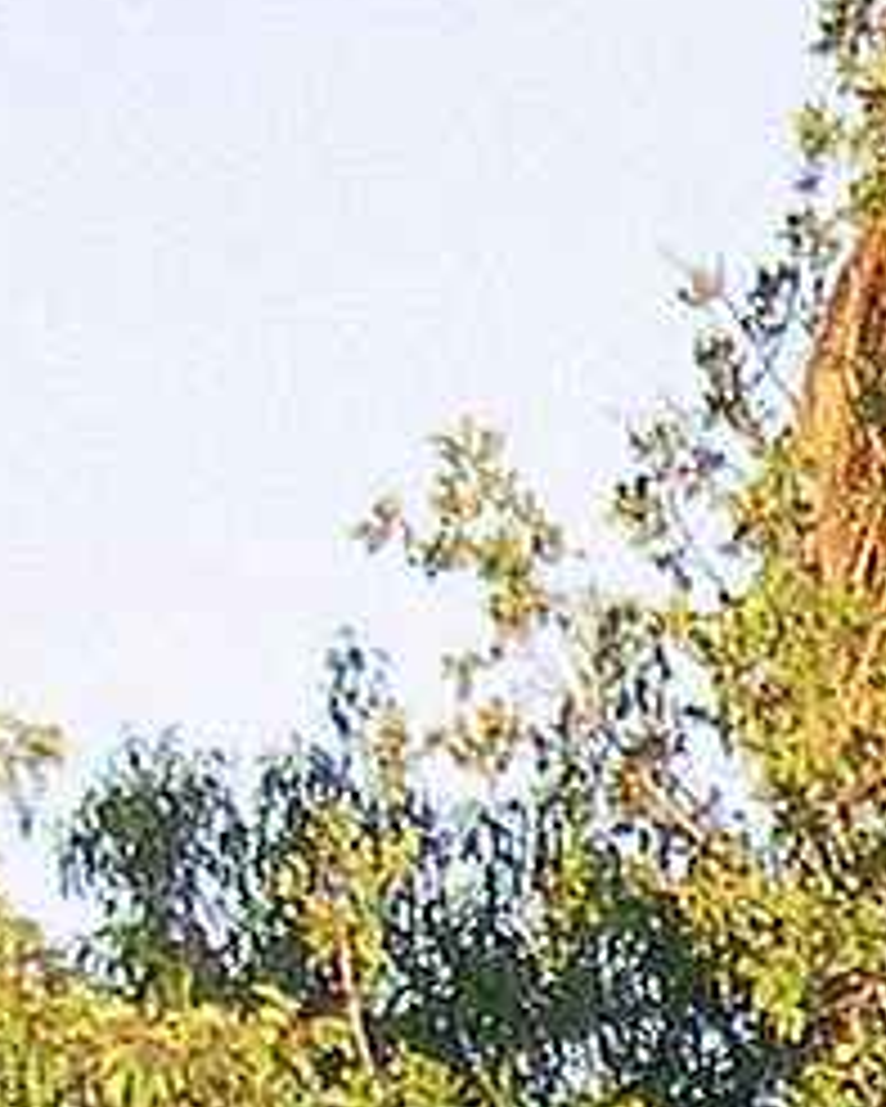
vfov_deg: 2.9
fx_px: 21685
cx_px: 4075
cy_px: 1836
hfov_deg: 2.3
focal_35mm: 662
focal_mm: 18.4
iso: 100
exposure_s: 1/205
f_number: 4.4
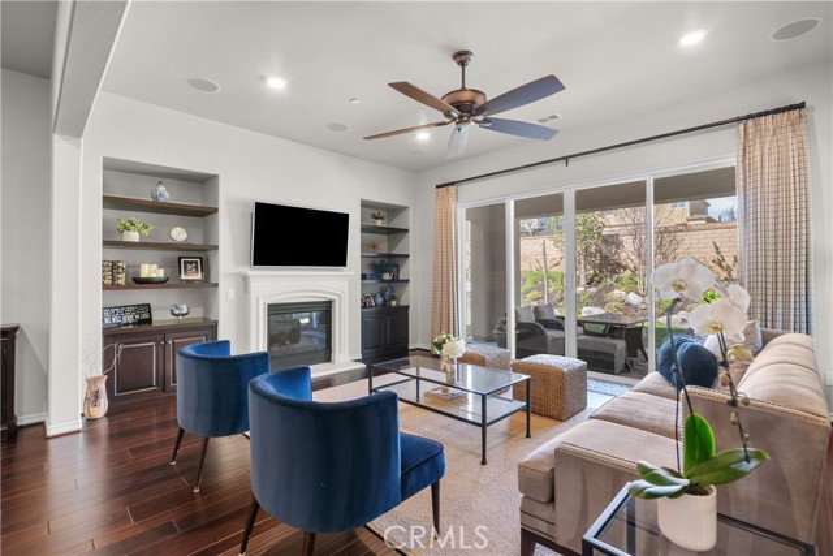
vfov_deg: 73.8
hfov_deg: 96.7
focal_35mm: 16
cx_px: 416
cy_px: 278
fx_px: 370
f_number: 8
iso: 2000
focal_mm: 16
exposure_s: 1/10
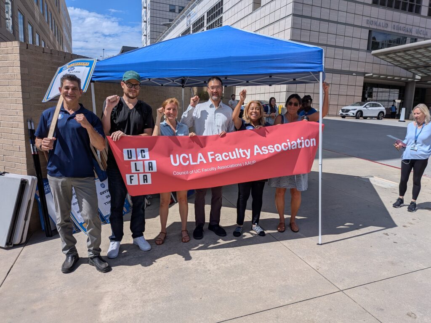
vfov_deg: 56.8
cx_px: 216
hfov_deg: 71.6
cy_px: 162
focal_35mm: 24
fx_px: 299
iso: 25
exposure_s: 1/17544
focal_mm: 4.53
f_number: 1.7
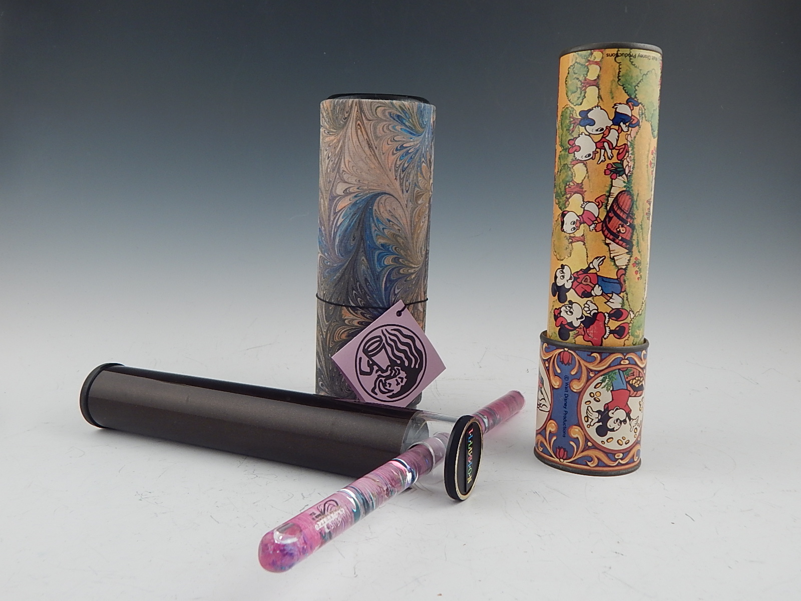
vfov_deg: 45.4
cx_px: 400
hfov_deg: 58.4
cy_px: 300
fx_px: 717
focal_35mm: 31
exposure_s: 1/40
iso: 125
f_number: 3.2
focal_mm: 5.6
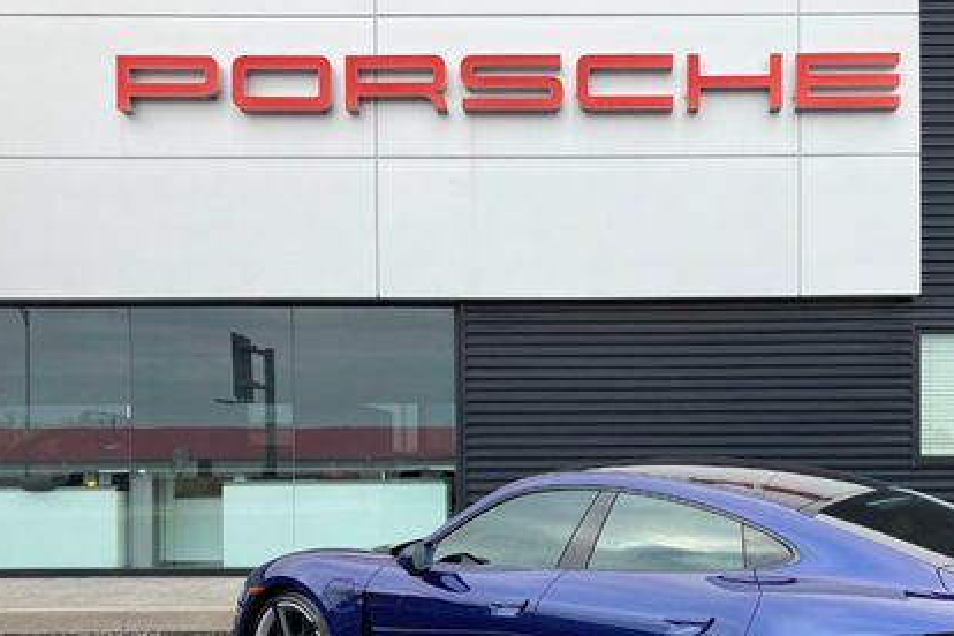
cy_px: 470
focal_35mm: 45
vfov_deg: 29.4
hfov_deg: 43.2
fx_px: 1192
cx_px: 615
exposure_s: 1/348
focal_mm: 3.99
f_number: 1.8
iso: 20
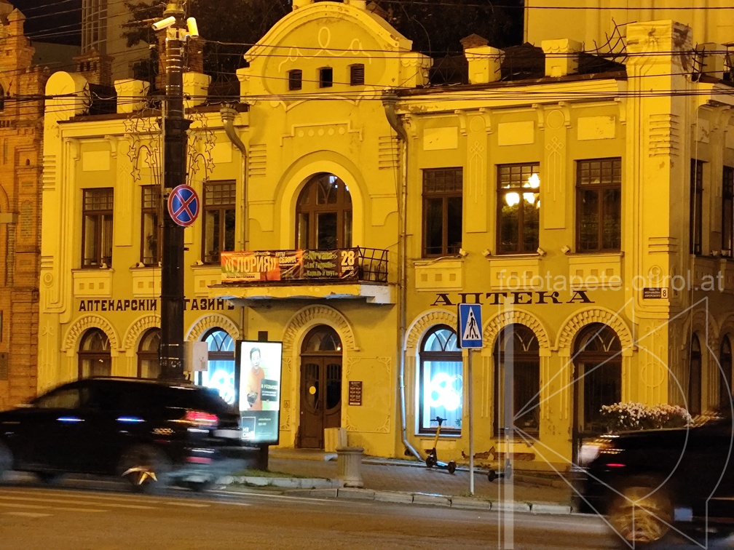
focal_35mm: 93
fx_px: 1972
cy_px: 275
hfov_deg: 21.1
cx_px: 367
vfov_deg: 15.9
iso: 1250
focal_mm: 6.19
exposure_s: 1/25
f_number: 1.65
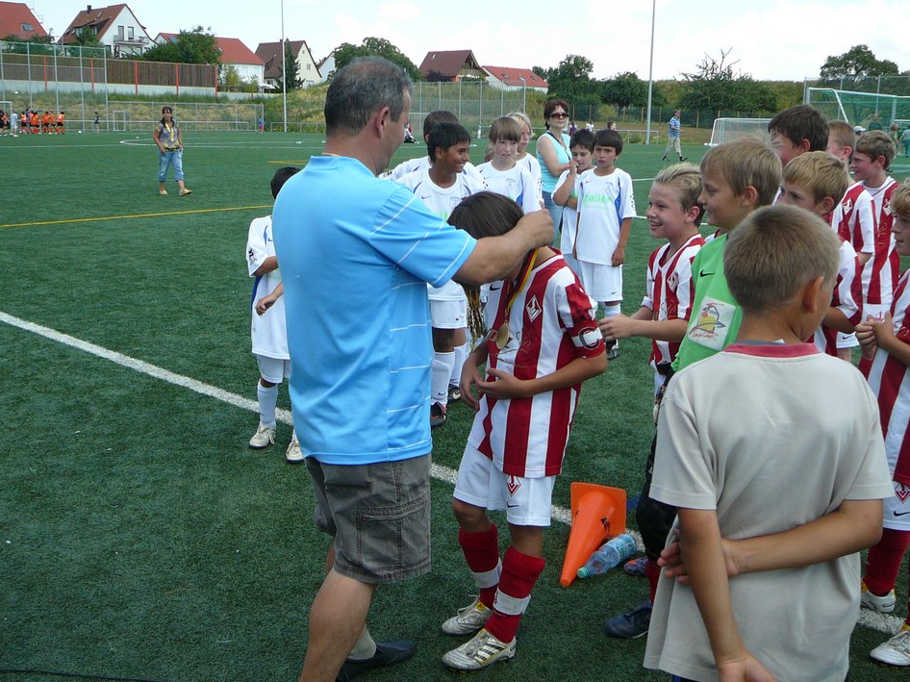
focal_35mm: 37
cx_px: 446
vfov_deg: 38.6
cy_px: 342
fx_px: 972
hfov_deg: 50.1
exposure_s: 1/500
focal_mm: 5.2
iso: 80
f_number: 2.8
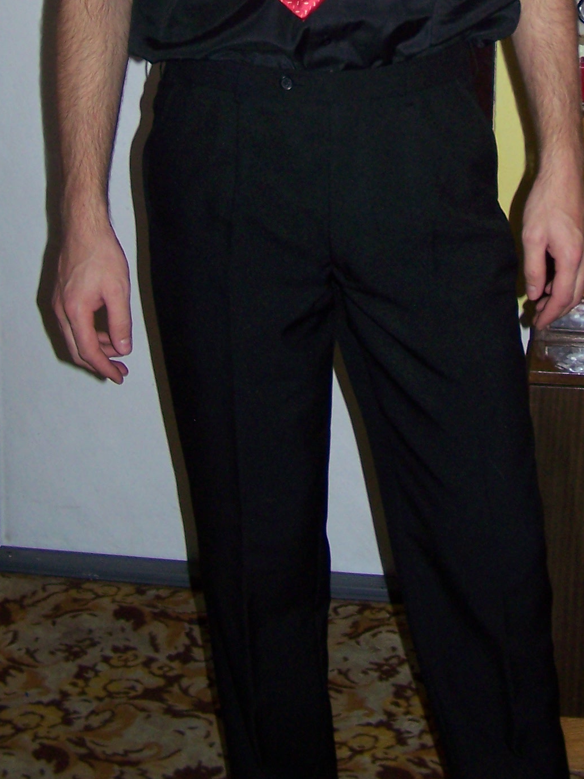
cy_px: -49
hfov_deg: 17.3
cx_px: 412
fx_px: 1912
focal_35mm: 85
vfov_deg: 21.9
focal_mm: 6.3
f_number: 2.8
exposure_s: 1/60
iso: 80
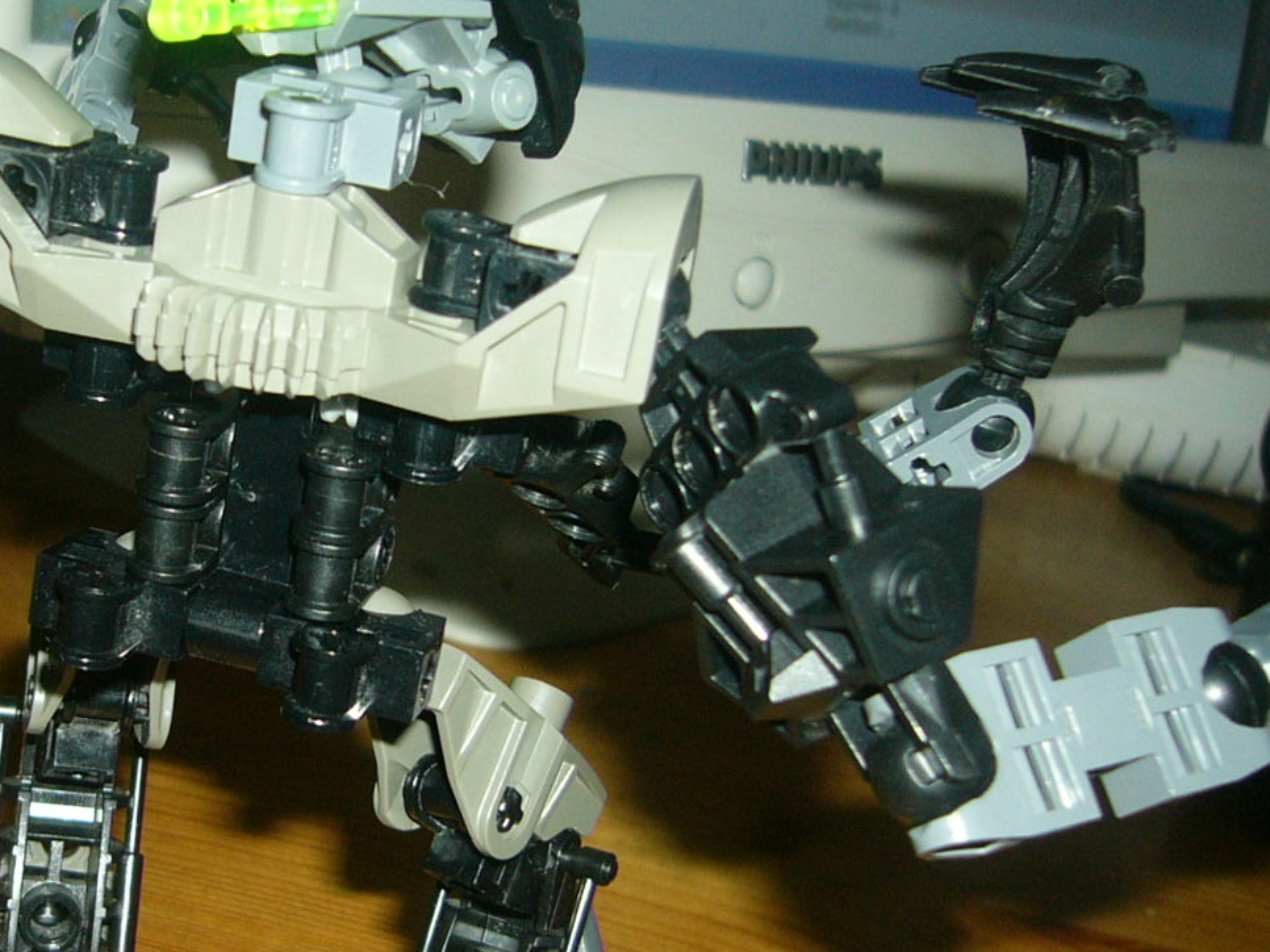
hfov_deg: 32.5
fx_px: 2127
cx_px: 287
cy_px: 547
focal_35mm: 58
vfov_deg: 25.2
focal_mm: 5.8
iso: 100
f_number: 2.8
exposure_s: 1/60
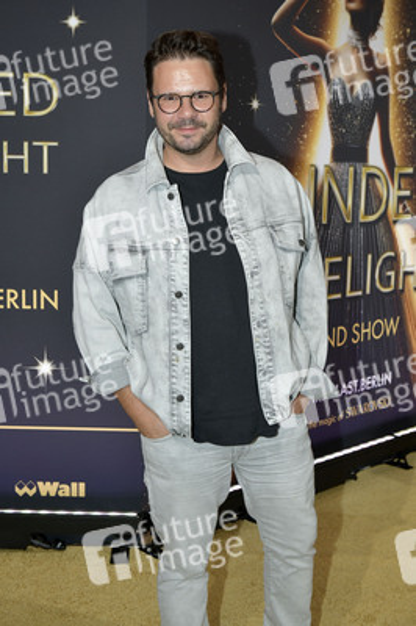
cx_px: 208
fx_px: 868
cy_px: 313
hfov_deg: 26.9
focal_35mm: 50
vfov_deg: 39.6
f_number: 6.3
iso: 1250
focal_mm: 50
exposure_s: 1/250
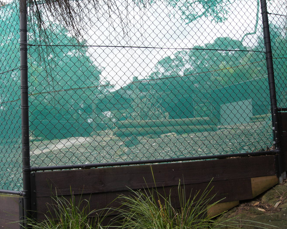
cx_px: 126
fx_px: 289
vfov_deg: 43.4
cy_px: 114
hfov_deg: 52.7
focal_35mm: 34
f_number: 9
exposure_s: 1/80
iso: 200
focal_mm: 20
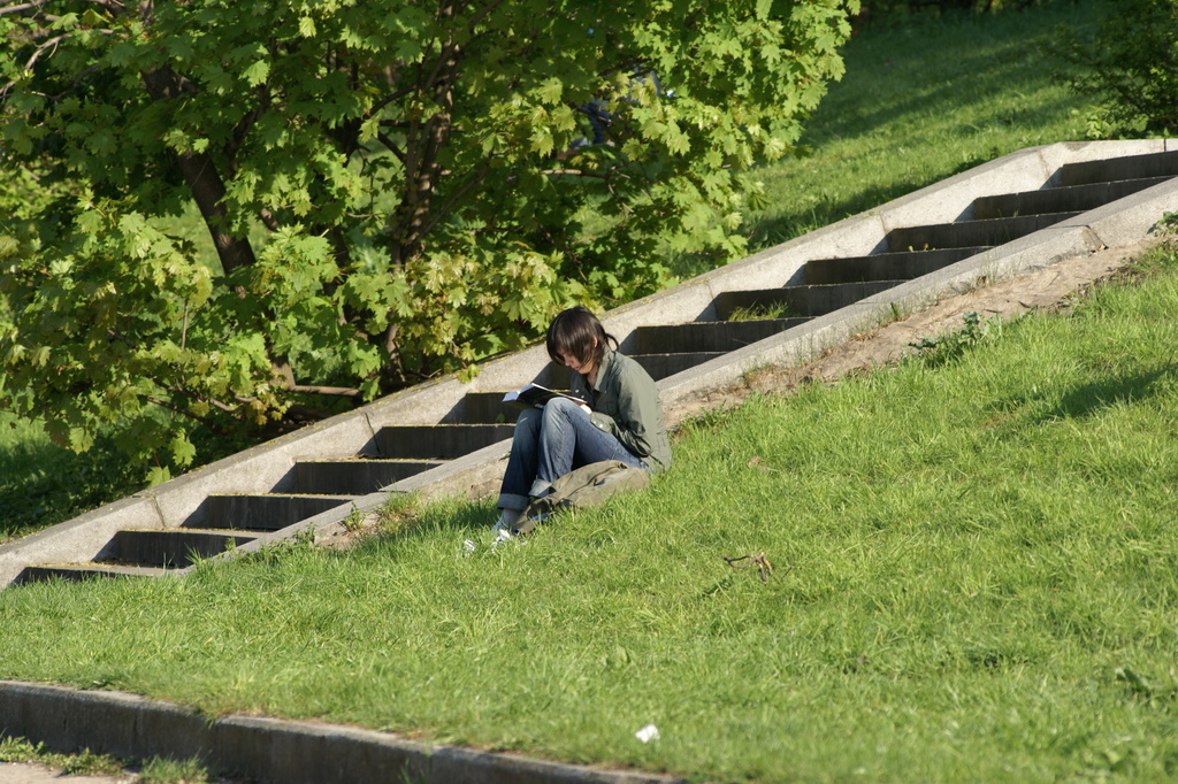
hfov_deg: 9.2
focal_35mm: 225
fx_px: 7360
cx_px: 589
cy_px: 392
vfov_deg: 6.1
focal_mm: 150
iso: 100
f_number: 7.1
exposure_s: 1/250
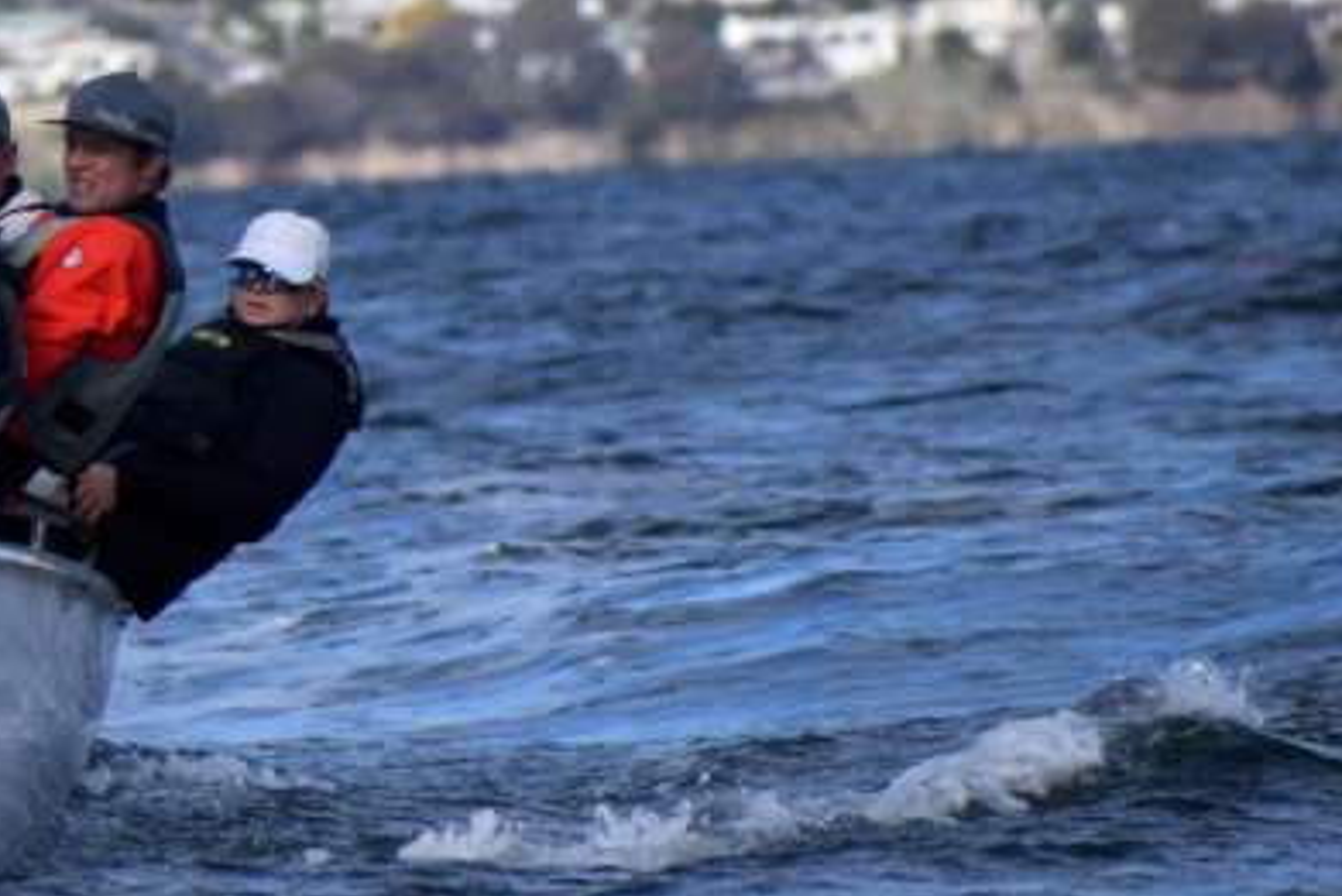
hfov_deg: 2.0
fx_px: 37737
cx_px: -549
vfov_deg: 1.4
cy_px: 268
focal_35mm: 1012
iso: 400
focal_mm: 220
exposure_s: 1/1600
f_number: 7.1
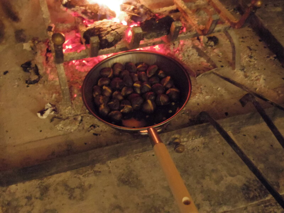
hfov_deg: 38.9
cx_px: 142
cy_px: 106
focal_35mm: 49
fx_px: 402
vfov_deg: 29.7
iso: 3200
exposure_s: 1/5
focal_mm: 8.9
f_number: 3.5
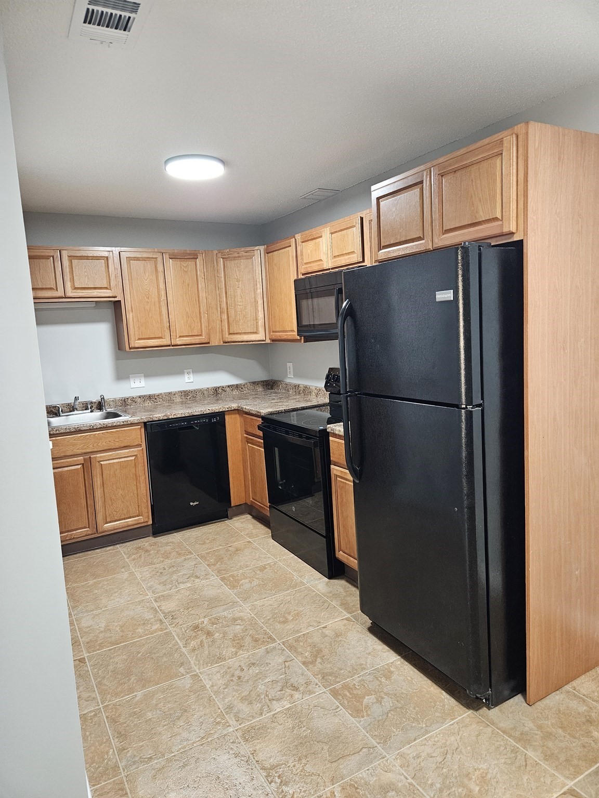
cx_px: 300
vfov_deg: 73.9
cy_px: 399
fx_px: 531
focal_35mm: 23
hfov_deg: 58.9
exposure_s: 1/40
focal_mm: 5.4
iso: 640
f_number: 1.8
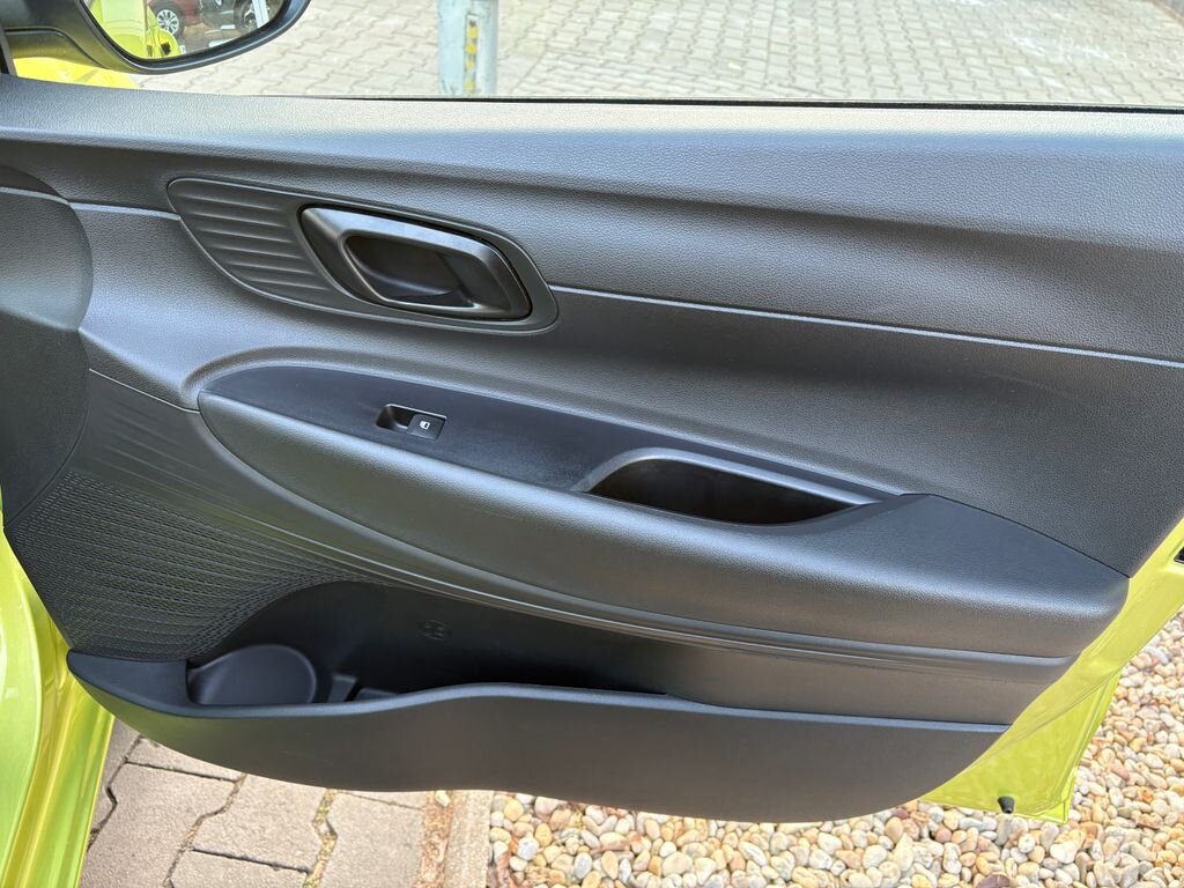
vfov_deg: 53.1
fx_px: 889
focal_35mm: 26
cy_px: 444
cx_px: 592
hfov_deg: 67.3
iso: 125
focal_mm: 5.96
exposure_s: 1/60
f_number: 1.6
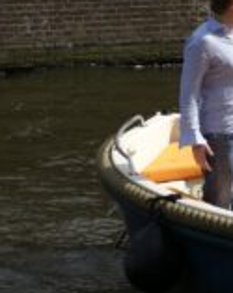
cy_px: 84
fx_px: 3268
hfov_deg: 4.1
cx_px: 272
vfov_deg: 5.1
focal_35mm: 378
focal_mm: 70
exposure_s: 1/160
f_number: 9
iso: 100
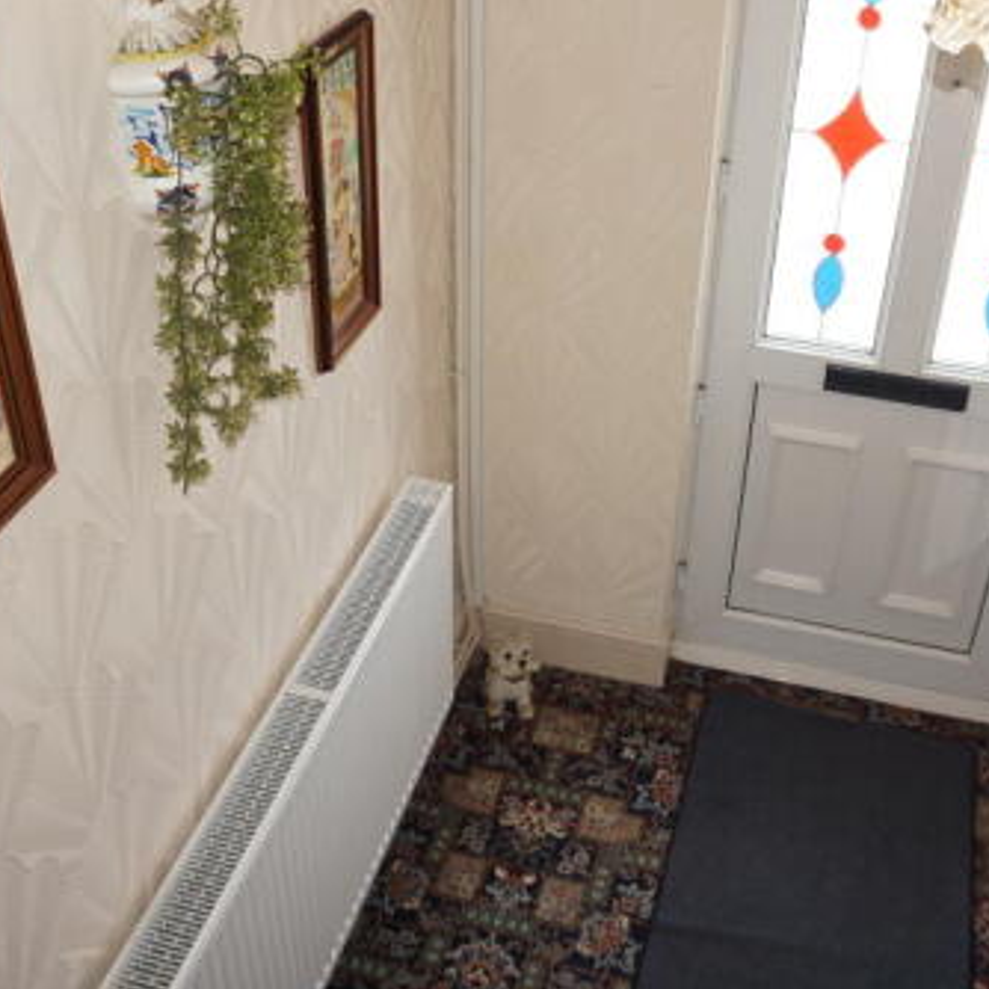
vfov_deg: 41.7
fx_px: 1293
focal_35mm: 40
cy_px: 407
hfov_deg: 41.8
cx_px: 555
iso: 200
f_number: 4
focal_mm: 16
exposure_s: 1/60
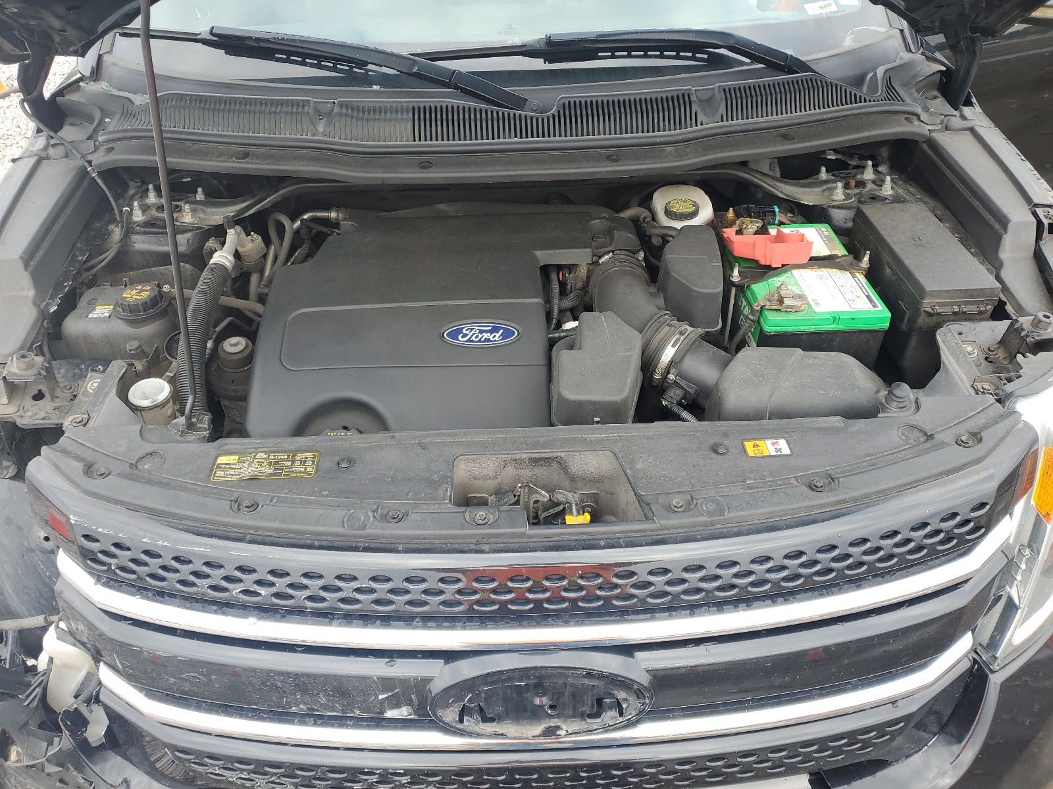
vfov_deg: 53.1
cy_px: 394
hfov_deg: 67.3
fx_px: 791
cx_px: 526
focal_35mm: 26
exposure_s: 1/196
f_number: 1.5
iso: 50
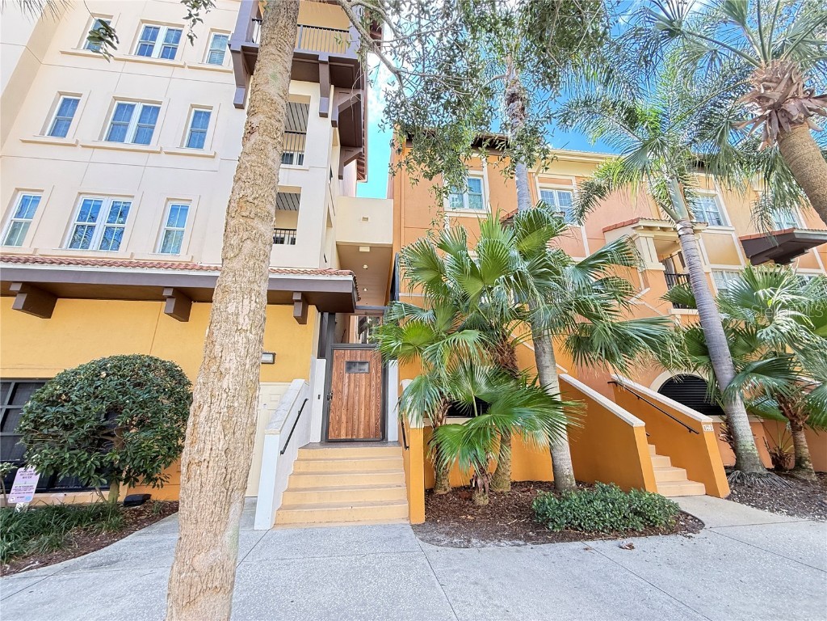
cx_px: 414
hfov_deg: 102.1
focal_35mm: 14
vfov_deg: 85.7
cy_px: 310
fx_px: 334
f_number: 2.2
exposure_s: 1/99
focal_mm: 2.22
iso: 125
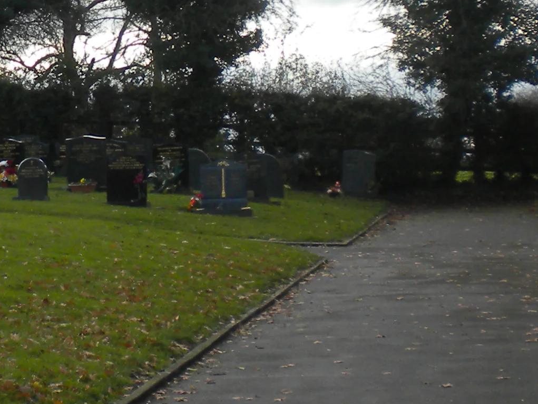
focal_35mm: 125
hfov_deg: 15.2
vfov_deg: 11.9
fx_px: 1943
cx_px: -97
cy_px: 257
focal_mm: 6.3
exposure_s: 1/180
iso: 80
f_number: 4.6
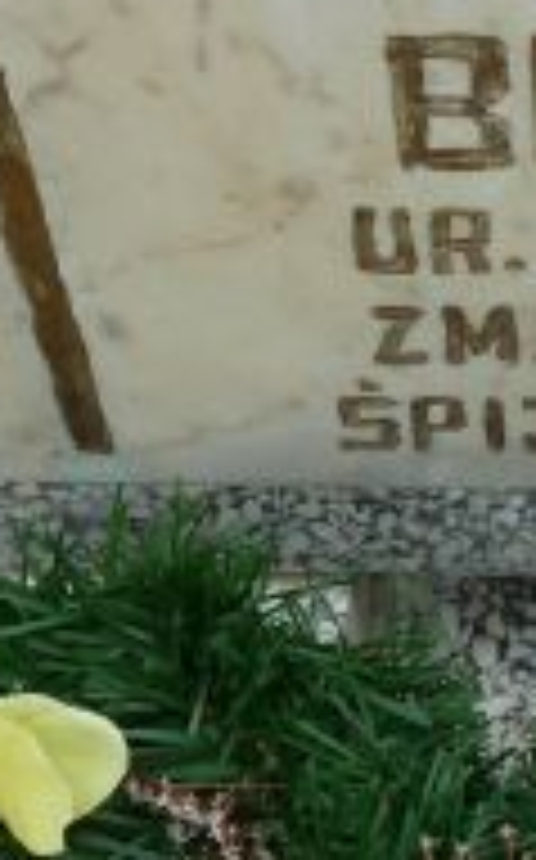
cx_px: 649
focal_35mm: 89
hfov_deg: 14.2
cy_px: 144
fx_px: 2085
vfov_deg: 22.9
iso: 80
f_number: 4
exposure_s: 1/200
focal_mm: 4.1
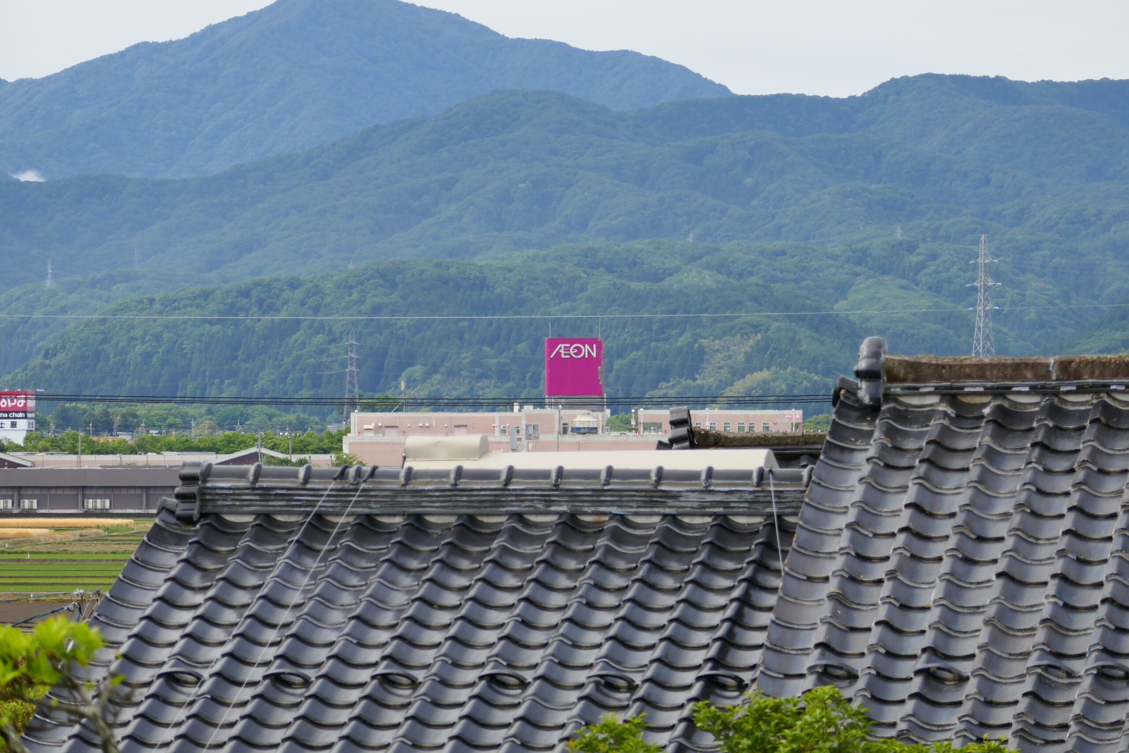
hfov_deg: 8.2
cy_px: 376
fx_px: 7840
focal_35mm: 250
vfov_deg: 5.5
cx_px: 564
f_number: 5.9
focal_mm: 91
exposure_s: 1/320
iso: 125
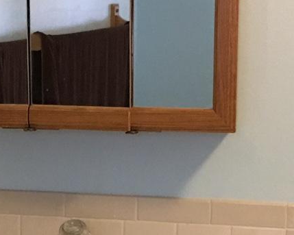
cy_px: 266
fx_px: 1157
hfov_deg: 14.5
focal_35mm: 133
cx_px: 102
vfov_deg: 11.4
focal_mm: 4.15
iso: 80
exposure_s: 1/15
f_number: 2.2
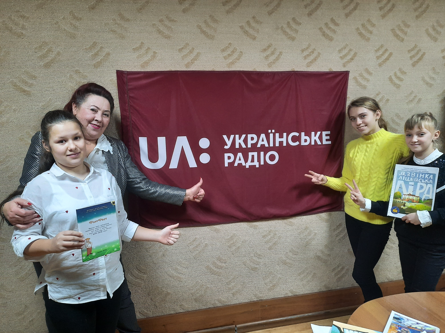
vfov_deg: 54.9
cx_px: 222
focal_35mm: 25
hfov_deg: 69.4
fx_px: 321
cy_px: 166
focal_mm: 4.6
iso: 320
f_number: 2
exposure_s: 1/50
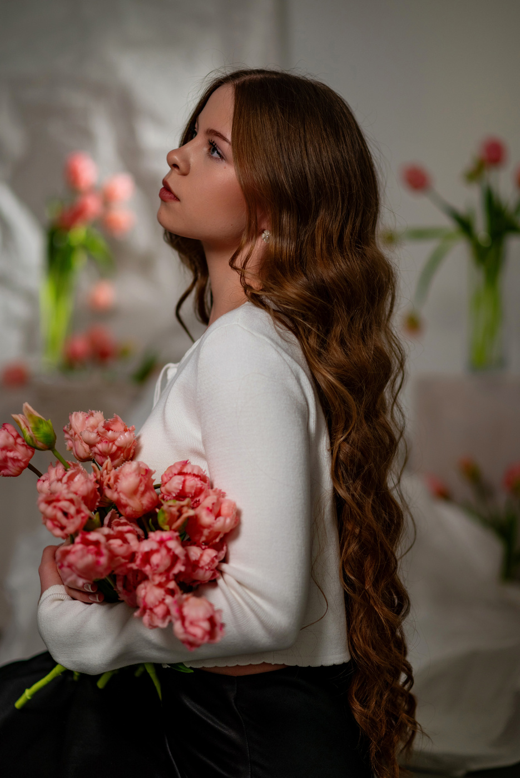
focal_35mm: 85
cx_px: 260
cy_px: 389
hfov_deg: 16.1
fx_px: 1839
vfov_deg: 23.9
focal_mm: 85
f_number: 2
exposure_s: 1/200
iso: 125
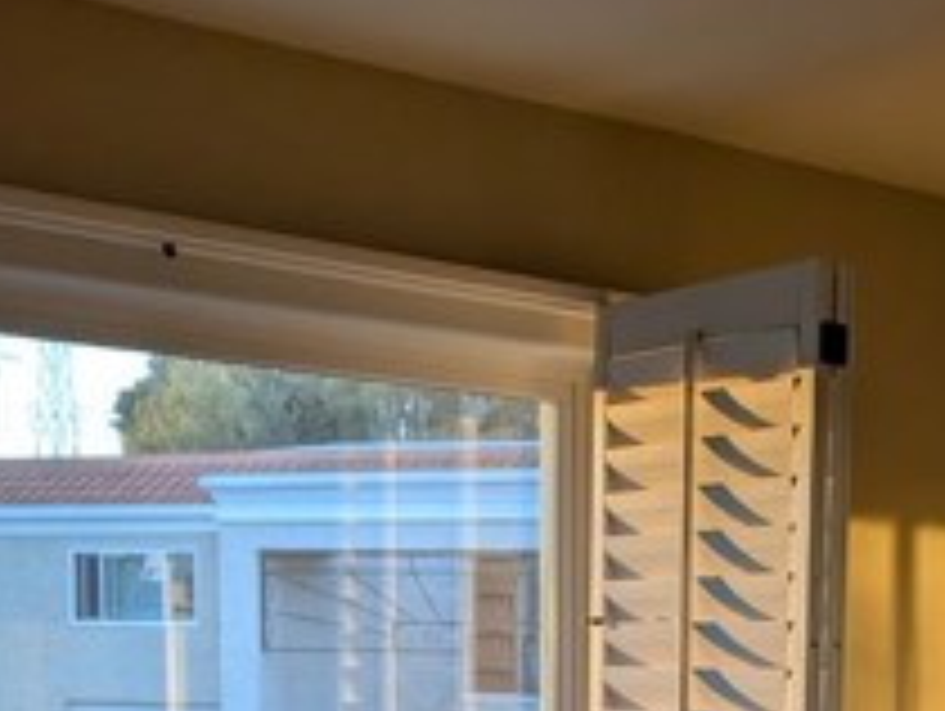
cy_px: 938
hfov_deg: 25.8
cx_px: 842
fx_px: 1995
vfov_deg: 18.7
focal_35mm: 73
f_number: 1.68
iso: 60
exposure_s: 1/81.8
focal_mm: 6.9
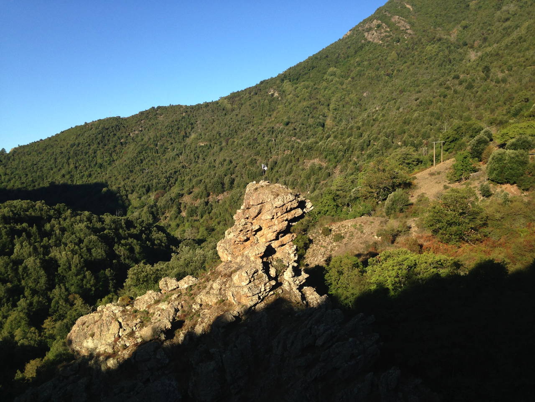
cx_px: 268
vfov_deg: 42.9
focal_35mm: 33
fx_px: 510
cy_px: 201
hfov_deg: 55.4
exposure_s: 1/1004
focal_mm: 4.12
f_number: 2.4
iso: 50
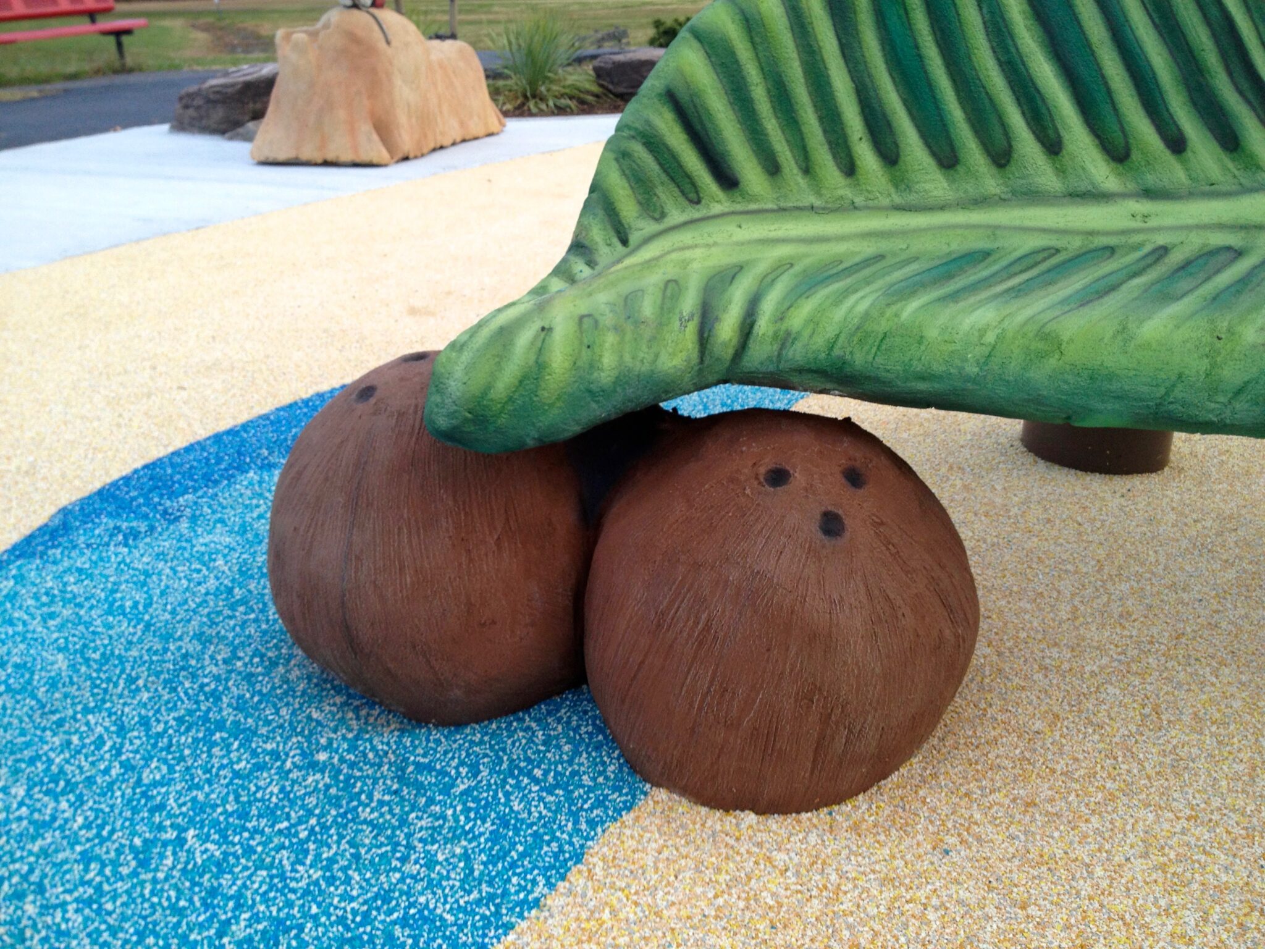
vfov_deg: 40.7
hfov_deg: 52.6
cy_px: 474
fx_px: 1279
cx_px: 632
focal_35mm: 35
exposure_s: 1/40
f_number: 2.4
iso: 64
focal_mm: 4.28
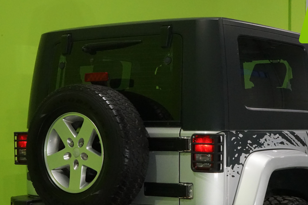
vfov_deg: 15.8
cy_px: 160
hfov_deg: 23.5
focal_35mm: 86
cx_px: 222
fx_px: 736
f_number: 25
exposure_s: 1/25
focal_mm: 50
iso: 6400
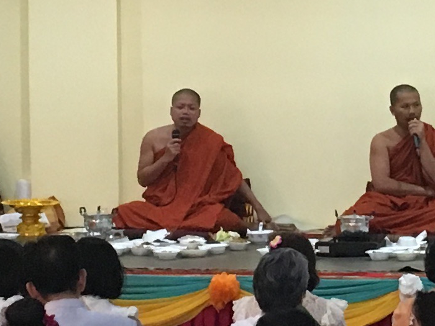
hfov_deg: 11.7
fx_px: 2099
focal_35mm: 167
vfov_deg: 8.9
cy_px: 102
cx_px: 445
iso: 160
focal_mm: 4.15
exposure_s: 1/30
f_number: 2.2
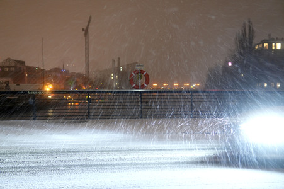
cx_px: 142
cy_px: 94
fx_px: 355
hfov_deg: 43.6
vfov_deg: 29.8
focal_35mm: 45
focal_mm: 30
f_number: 1.6
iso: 640
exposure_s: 1/15
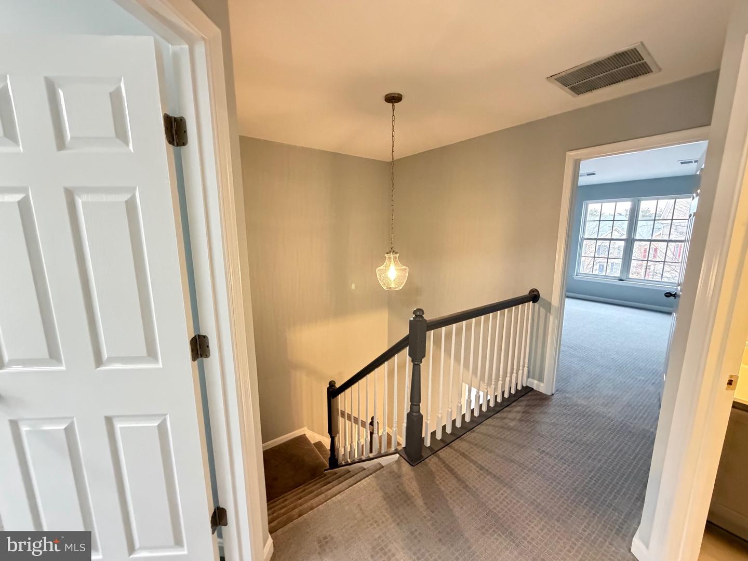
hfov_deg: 102.1
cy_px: 280
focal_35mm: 14
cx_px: 374
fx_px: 303
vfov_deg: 85.7
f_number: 2.2
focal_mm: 2.22
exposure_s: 1/40
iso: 1000
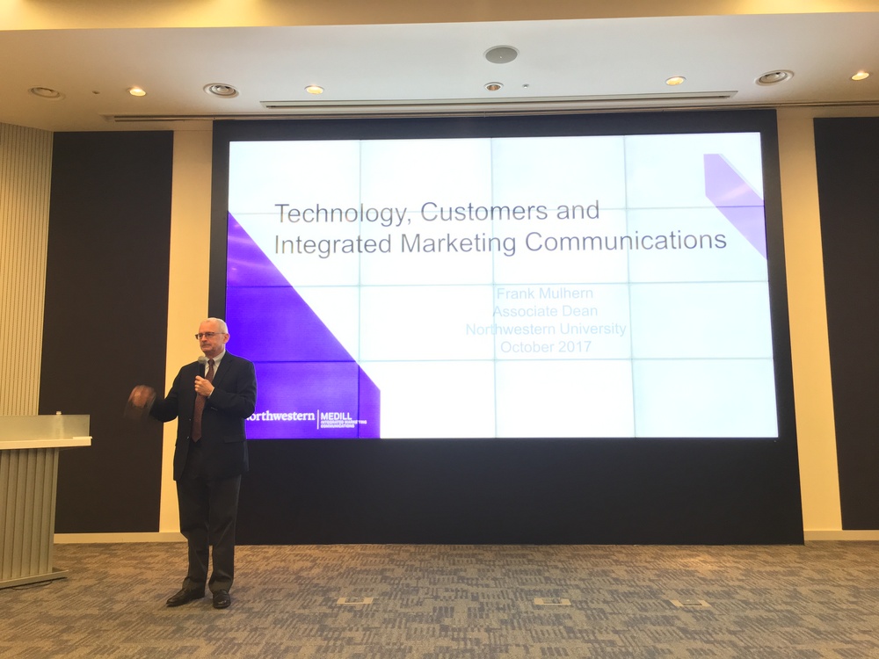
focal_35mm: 29
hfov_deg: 61.7
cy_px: 330
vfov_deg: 48.2
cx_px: 440
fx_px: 736
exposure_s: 1/30
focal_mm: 4.15
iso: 100
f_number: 2.2
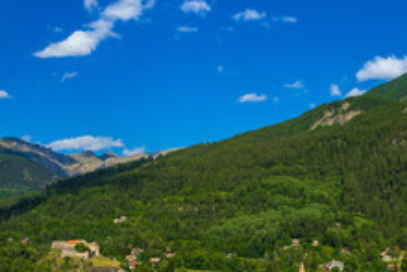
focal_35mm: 42
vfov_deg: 30.8
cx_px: 250
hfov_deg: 46.0
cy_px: 233
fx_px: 475
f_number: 2.8
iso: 100
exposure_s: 1/4000
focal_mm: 8.4
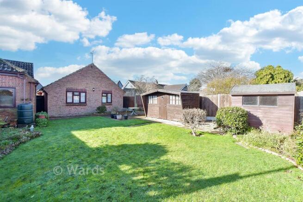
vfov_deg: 77.4
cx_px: 152
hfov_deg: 100.4
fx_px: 126
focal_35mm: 15
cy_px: 101
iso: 160
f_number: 6.3
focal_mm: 10
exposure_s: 1/100
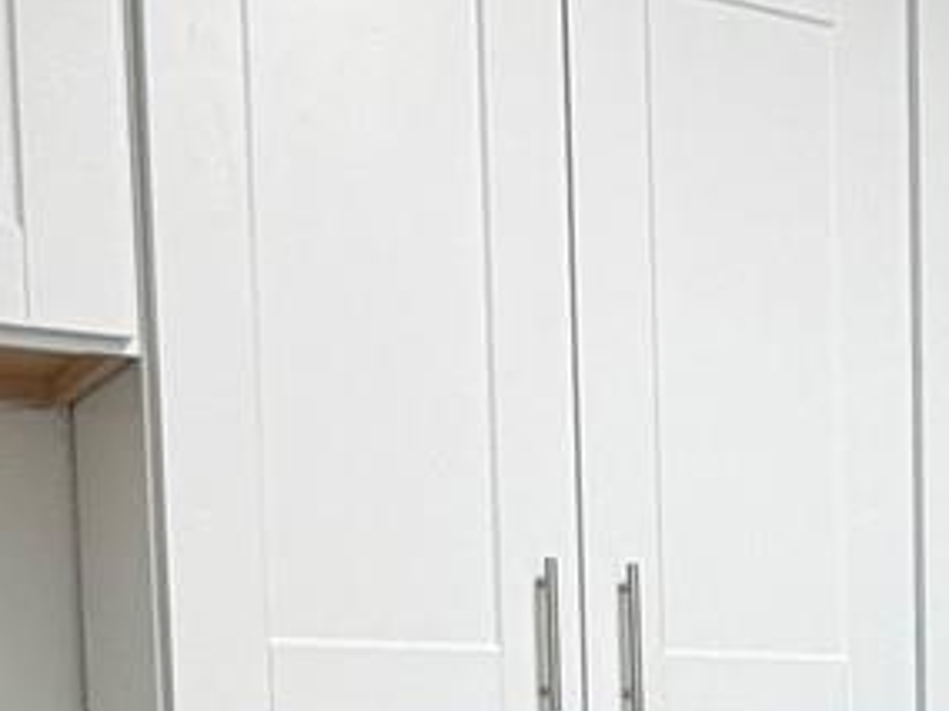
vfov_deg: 17.5
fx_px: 2166
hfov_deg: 21.7
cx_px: 1307
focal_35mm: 79
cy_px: 931
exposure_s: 1/121
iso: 125
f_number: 2.2
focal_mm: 2.22
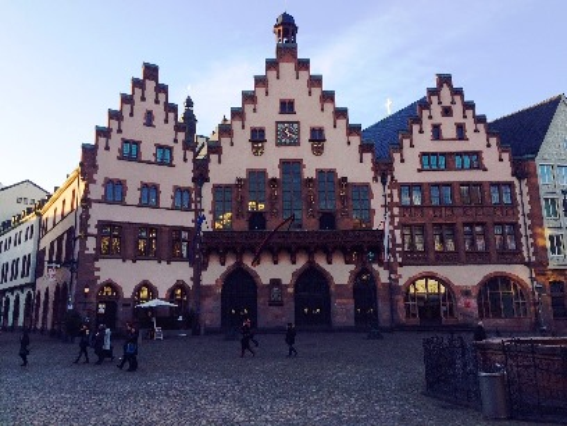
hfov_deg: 61.7
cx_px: 284
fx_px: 475
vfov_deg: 48.2
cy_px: 213
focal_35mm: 29
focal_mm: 4.15
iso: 32
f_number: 2.2
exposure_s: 1/519
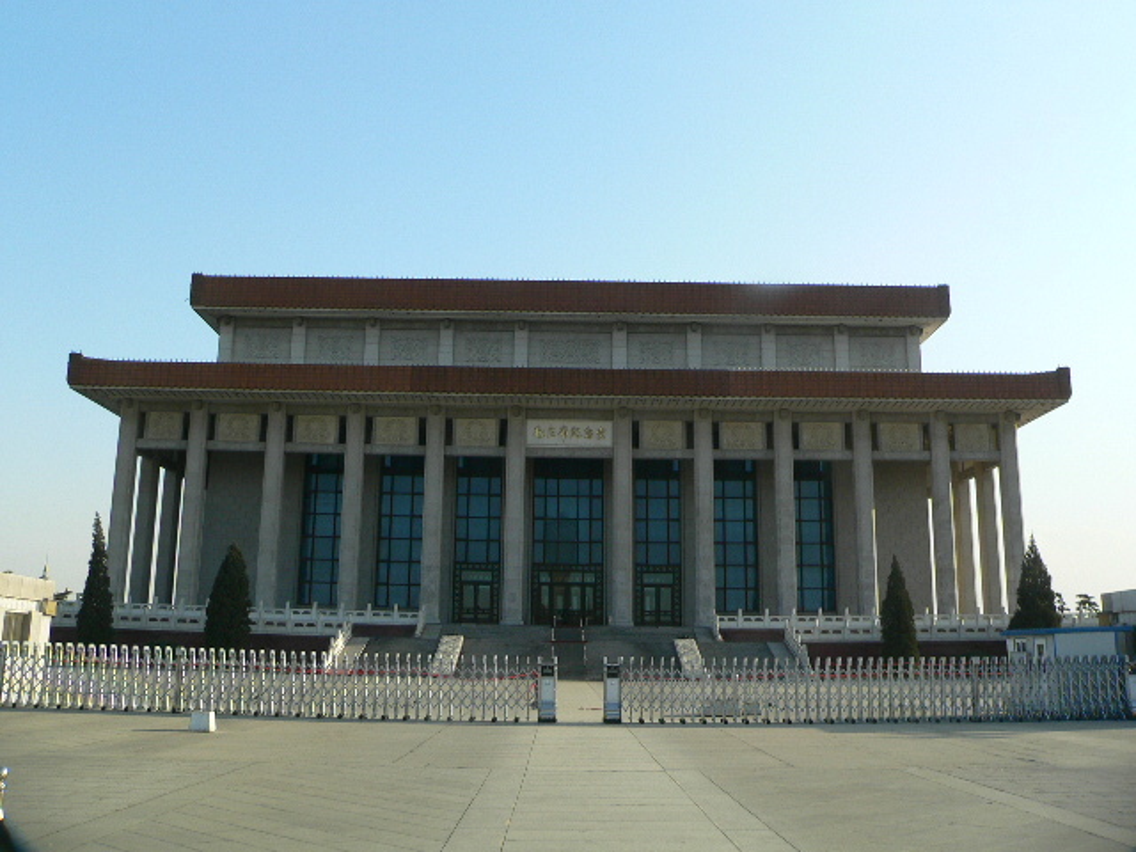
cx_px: 568
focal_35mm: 36
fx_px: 1181
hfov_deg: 51.4
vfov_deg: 39.7
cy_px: 426
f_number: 4
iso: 80
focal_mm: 6
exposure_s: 1/400
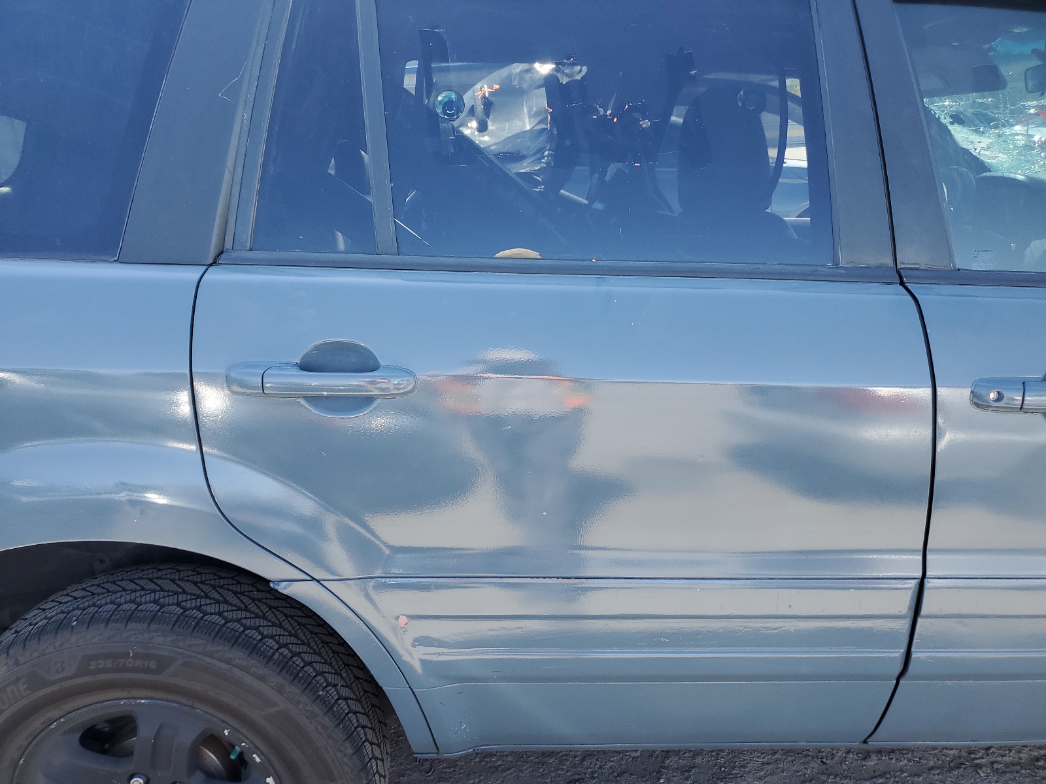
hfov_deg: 67.3
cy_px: 392
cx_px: 523
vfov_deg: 53.1
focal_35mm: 26
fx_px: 786
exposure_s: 1/357
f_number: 1.5
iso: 50
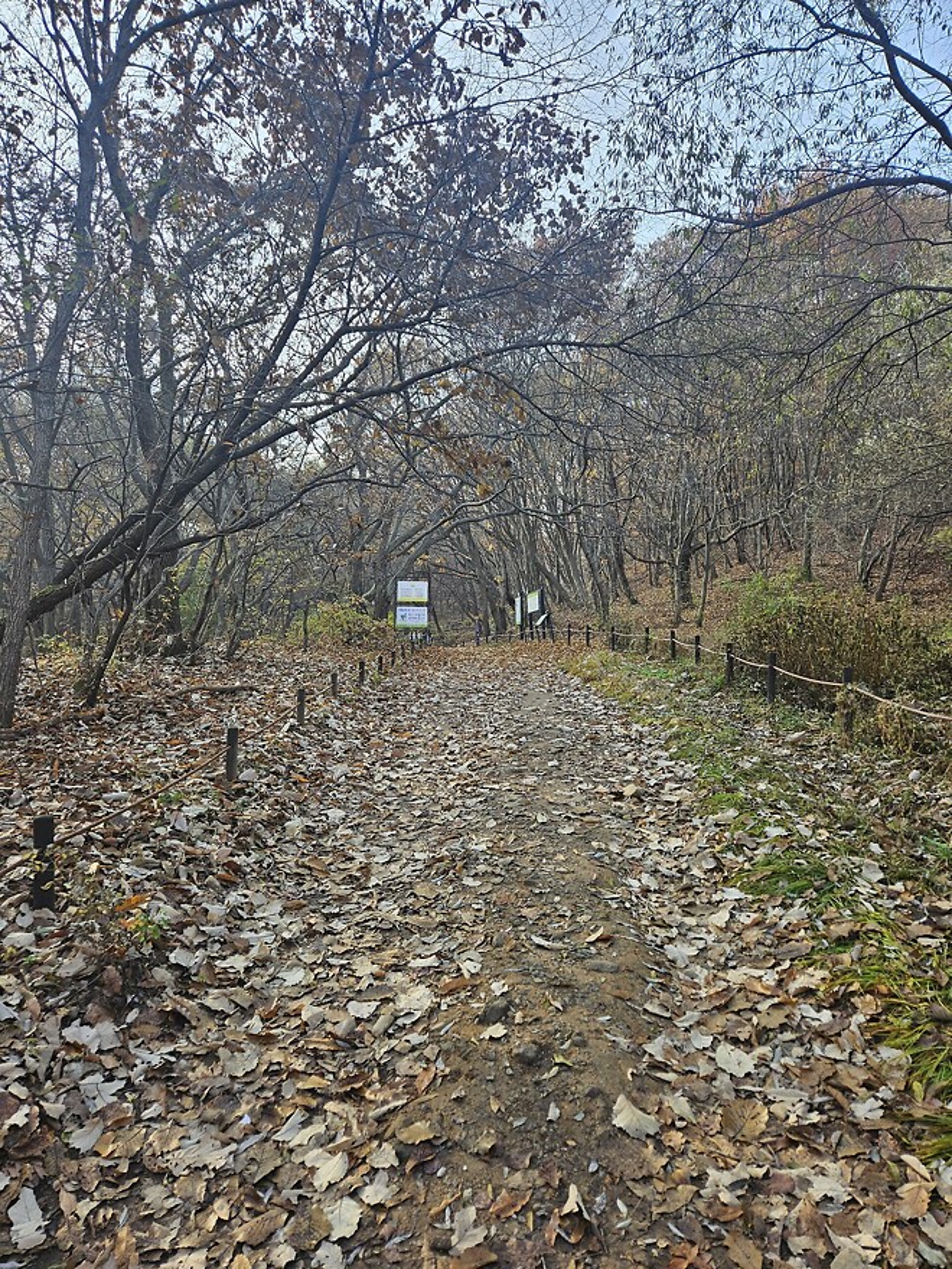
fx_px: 843
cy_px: 634
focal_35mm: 23
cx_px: 476
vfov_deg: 73.9
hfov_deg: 58.9
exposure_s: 1/437
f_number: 1.8
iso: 40
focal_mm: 5.4
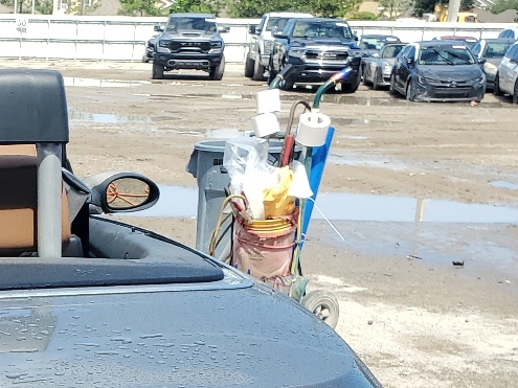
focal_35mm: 84
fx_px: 1257
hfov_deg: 21.7
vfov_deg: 16.2
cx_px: -91
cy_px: 558
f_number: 1.5
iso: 50
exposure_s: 1/2000
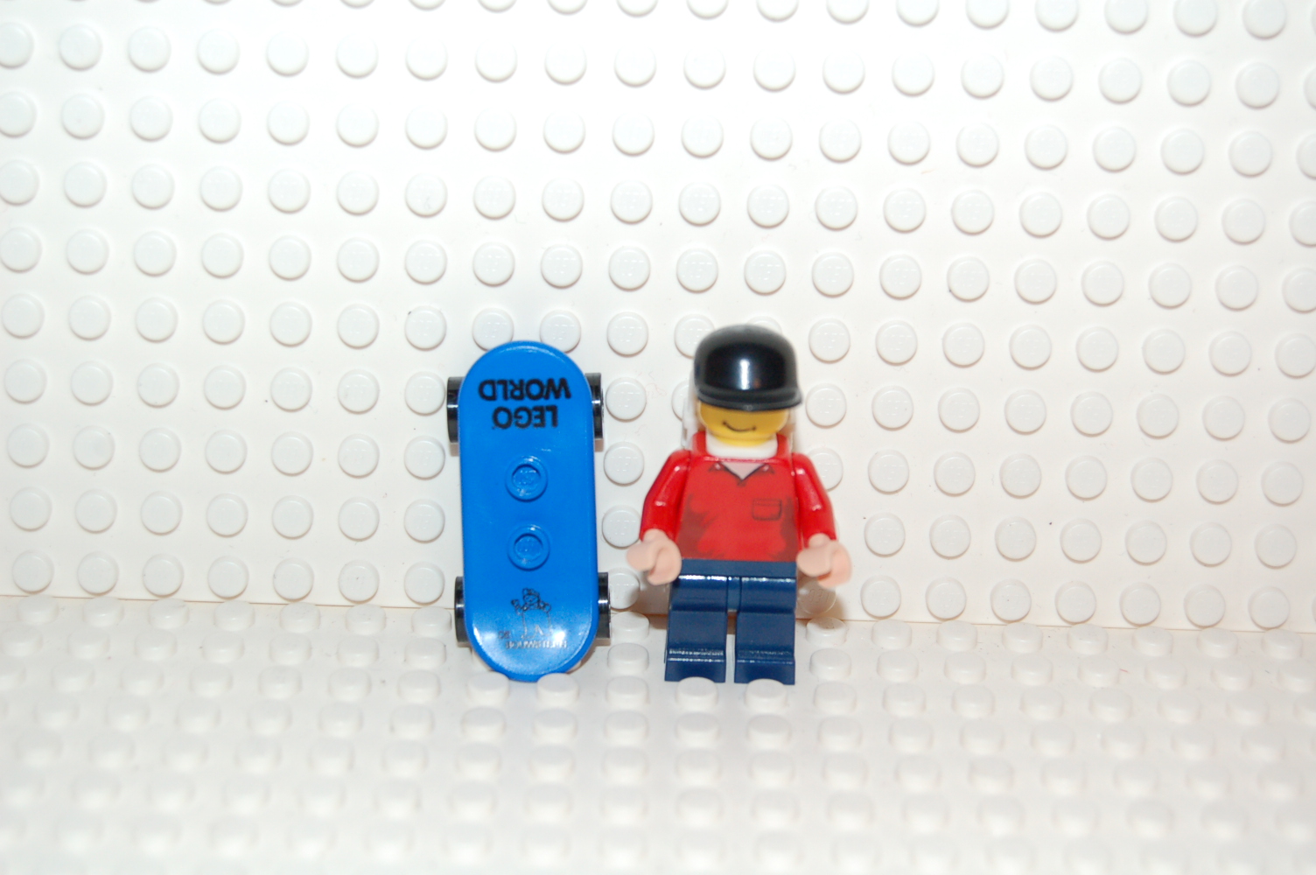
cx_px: 658
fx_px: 2301
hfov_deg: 31.9
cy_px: 438
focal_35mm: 63
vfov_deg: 21.5
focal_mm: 42
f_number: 5.3
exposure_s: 1/60
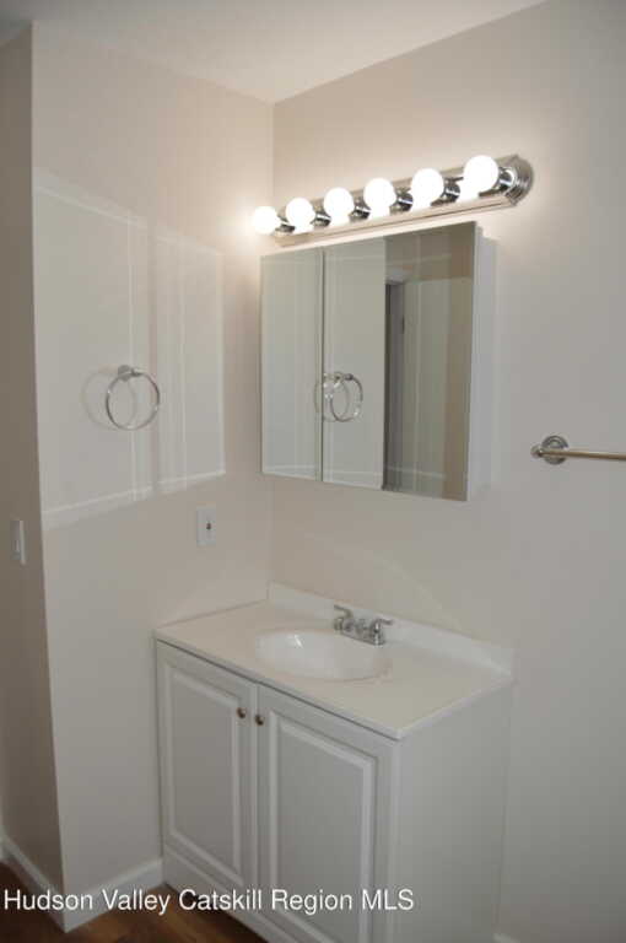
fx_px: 706
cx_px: 313
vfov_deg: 67.4
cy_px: 472
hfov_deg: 47.8
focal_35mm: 27
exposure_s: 1/125
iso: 100
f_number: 4
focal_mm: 18
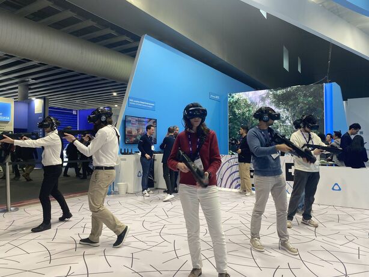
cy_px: 138
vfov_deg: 53.1
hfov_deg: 67.3
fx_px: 277
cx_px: 184
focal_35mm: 26
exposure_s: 1/100
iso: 80
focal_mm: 4.25
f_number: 1.8
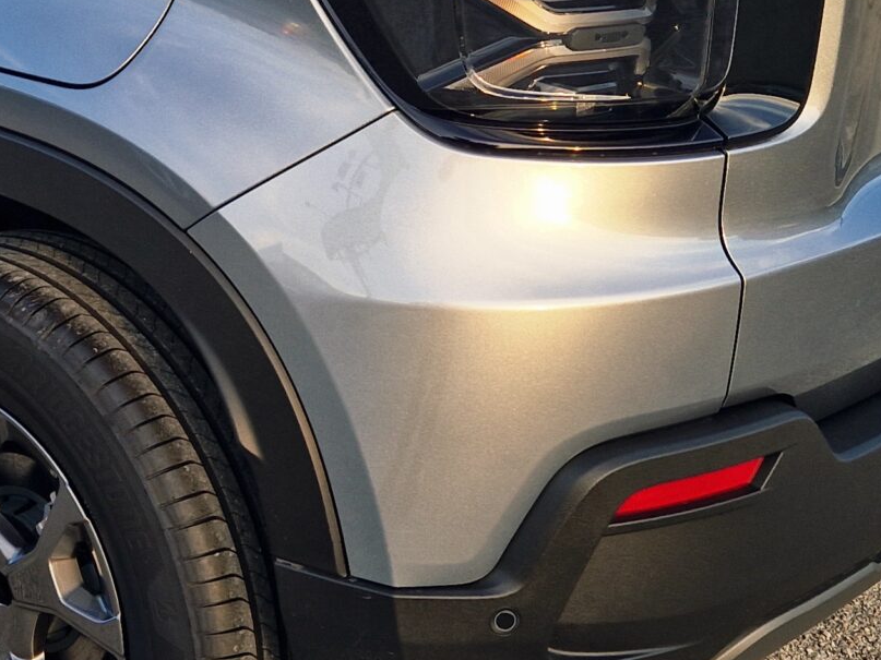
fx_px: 1858
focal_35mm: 73
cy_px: 163
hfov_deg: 26.1
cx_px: 153
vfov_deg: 20.0
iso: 50
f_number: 1.8
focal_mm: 5.4
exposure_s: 1/262
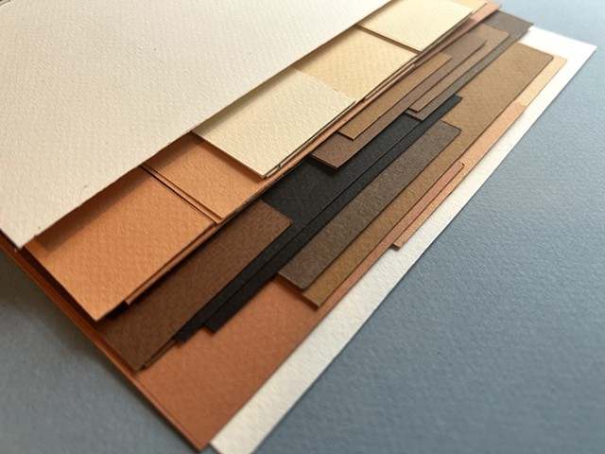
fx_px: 454
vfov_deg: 53.1
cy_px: 227
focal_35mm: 26
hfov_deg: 67.3
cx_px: 302
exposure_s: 1/60
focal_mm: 5.7
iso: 100
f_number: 1.5
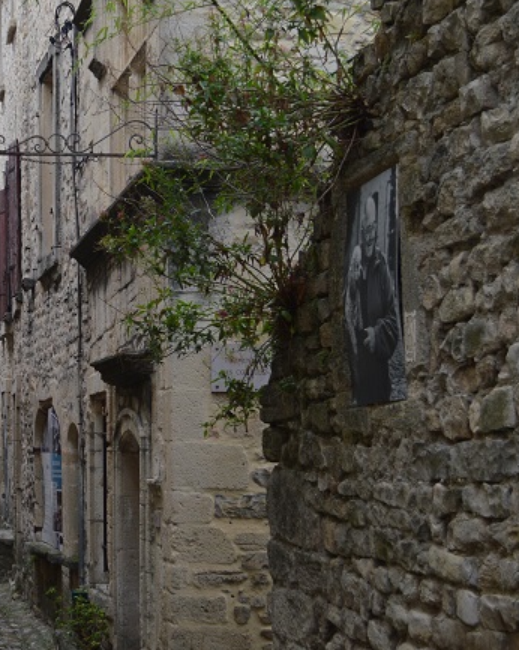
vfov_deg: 24.4
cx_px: -154
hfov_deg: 18.3
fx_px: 1499
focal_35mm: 78
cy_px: 296
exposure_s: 1/125
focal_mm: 24
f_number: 5.6
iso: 100
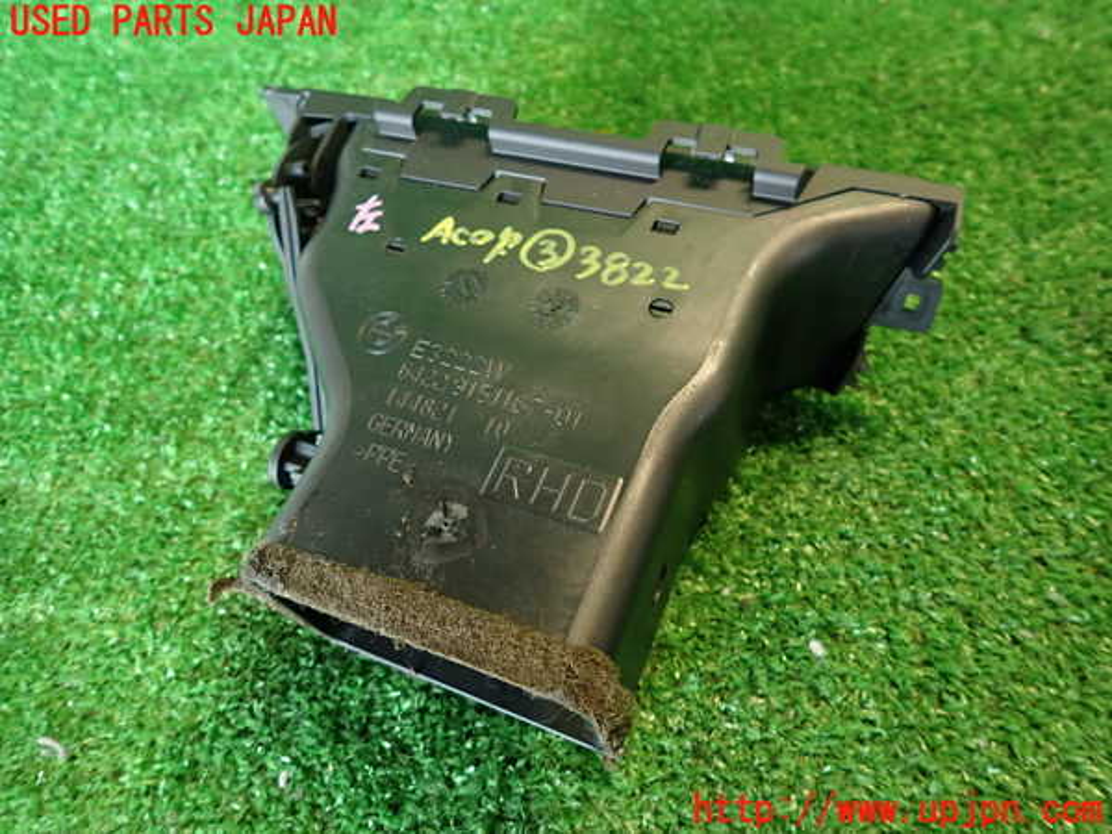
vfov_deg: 54.9
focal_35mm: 25
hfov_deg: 69.4
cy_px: 417
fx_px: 803
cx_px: 556
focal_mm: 4.5
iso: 250
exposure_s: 1/30
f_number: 2
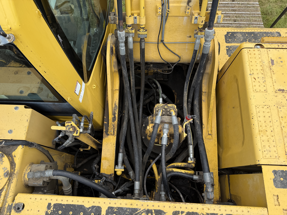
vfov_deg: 56.8
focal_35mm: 24
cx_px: 144
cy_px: 108
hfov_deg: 71.6
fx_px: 199
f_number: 1.78
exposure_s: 1/1271
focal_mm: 6.76
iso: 80
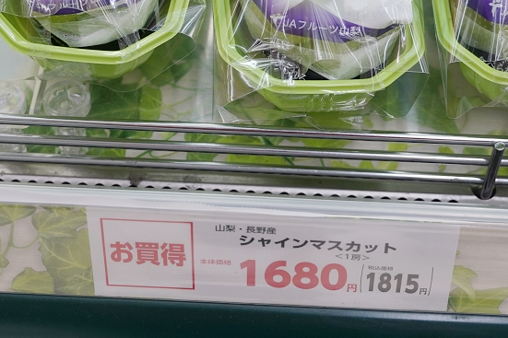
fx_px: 1199
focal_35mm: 85
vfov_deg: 16.0
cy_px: 91
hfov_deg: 23.9
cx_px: 281
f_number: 4
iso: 500
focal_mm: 39
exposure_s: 1/160
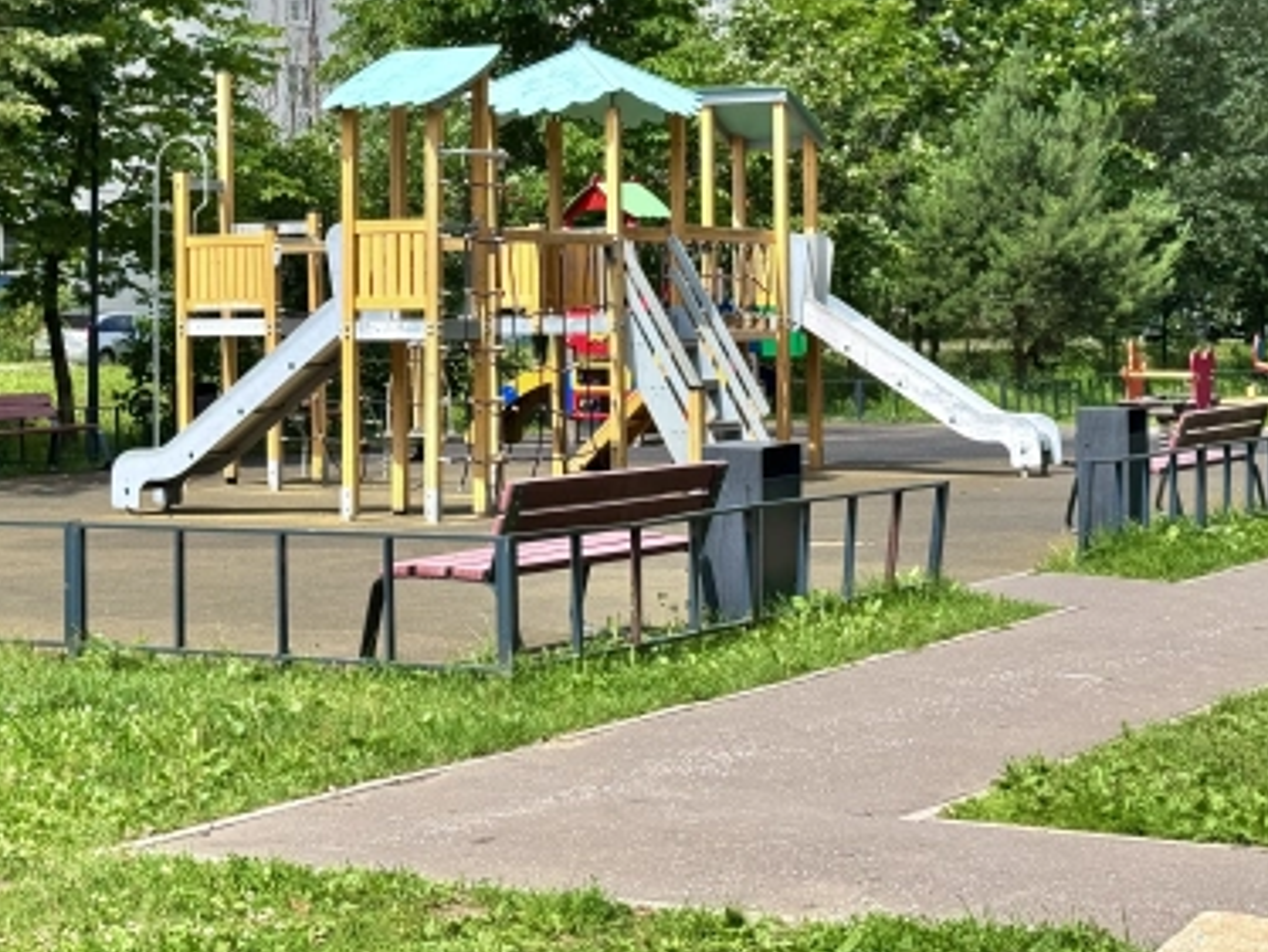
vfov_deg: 18.3
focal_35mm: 80
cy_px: 176
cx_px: 322
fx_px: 2932
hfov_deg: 24.1
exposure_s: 1/3096
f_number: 1.78
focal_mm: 6.76
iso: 64
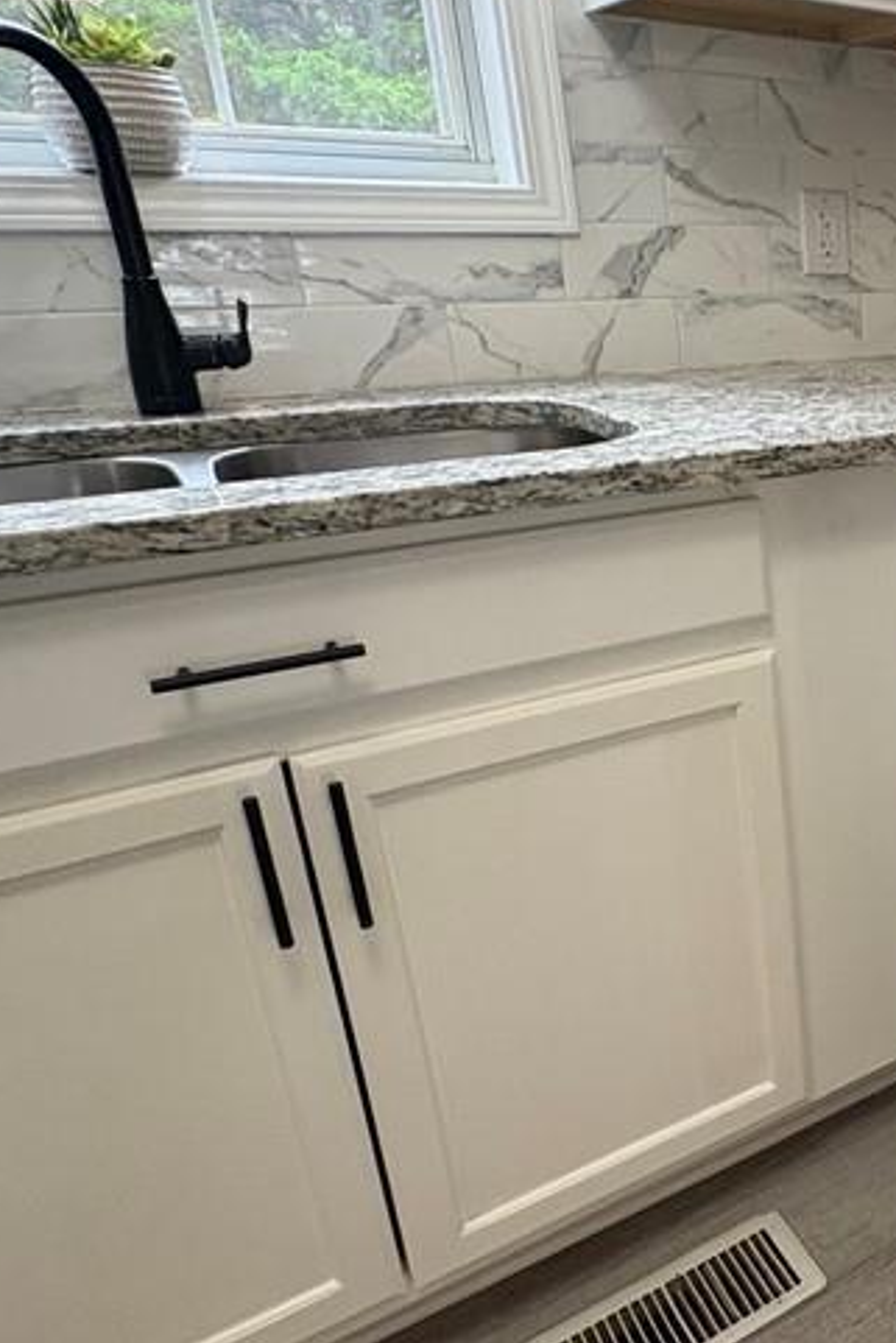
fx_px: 1156
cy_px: 631
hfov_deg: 34.2
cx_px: 1072
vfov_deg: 60.2
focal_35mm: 31
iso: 250
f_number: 2.2
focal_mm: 2.22
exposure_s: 1/60
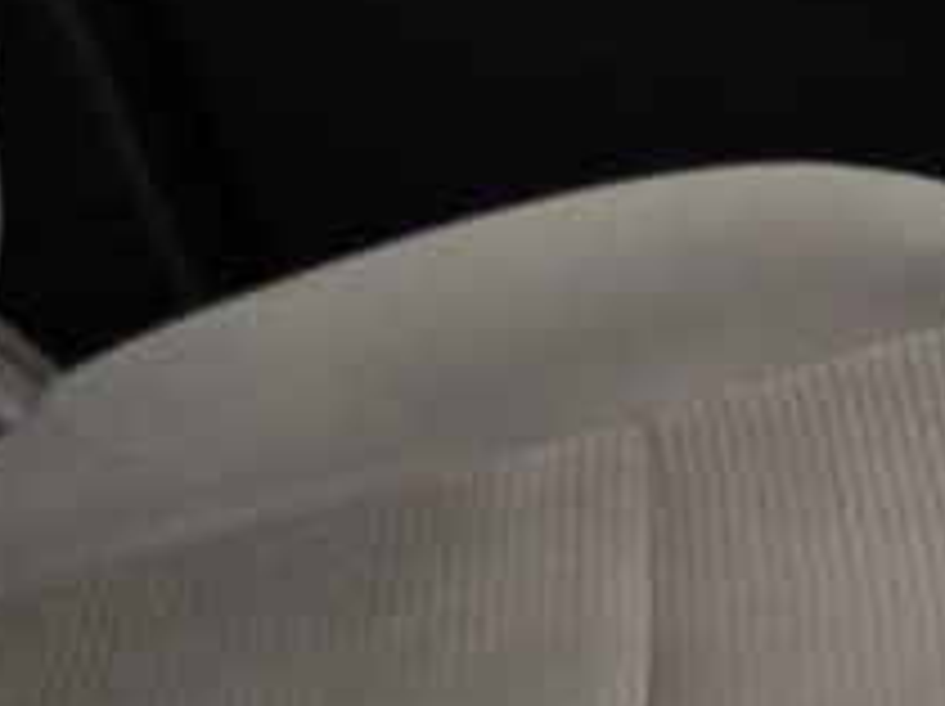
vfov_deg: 9.2
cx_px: 616
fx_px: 4390
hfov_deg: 12.3
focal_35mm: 161
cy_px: 76
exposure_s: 1/20
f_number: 2.4
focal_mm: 4.12
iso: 50
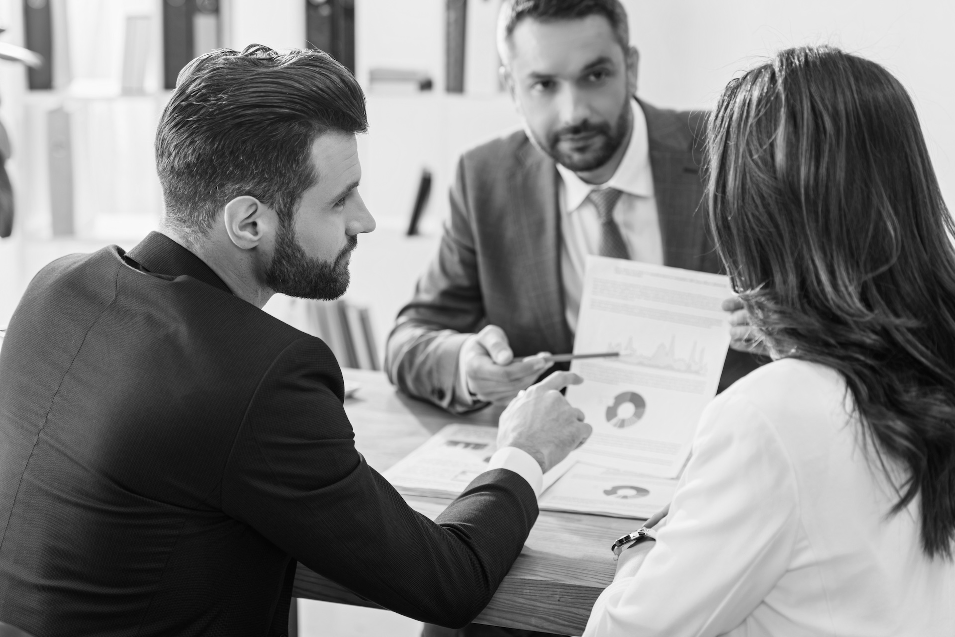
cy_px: 318
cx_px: 478
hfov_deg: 28.8
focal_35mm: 70
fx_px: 1857
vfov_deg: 19.5
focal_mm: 70
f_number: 3.5
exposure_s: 1/200
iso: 125
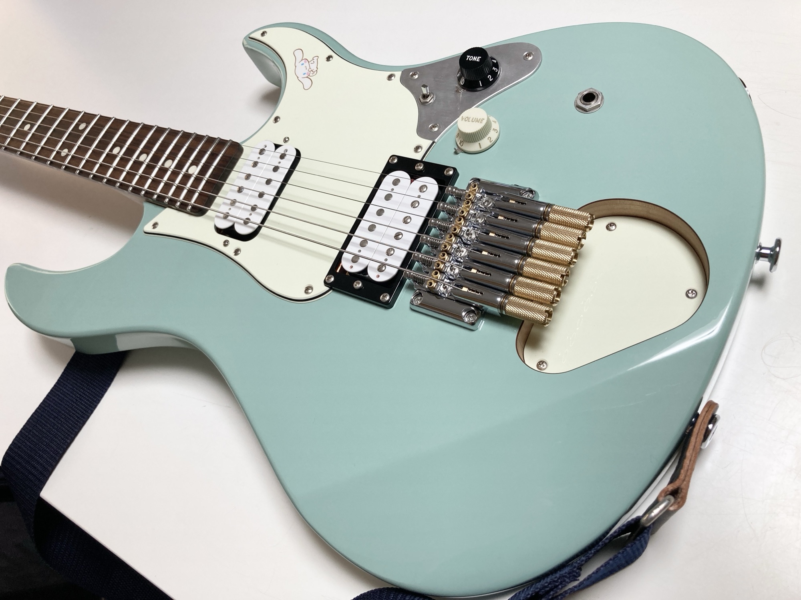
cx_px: 400
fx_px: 648
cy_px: 300
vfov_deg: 49.7
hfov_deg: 63.4
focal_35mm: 28
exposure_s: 1/100
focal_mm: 3.99
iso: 50
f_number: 1.8
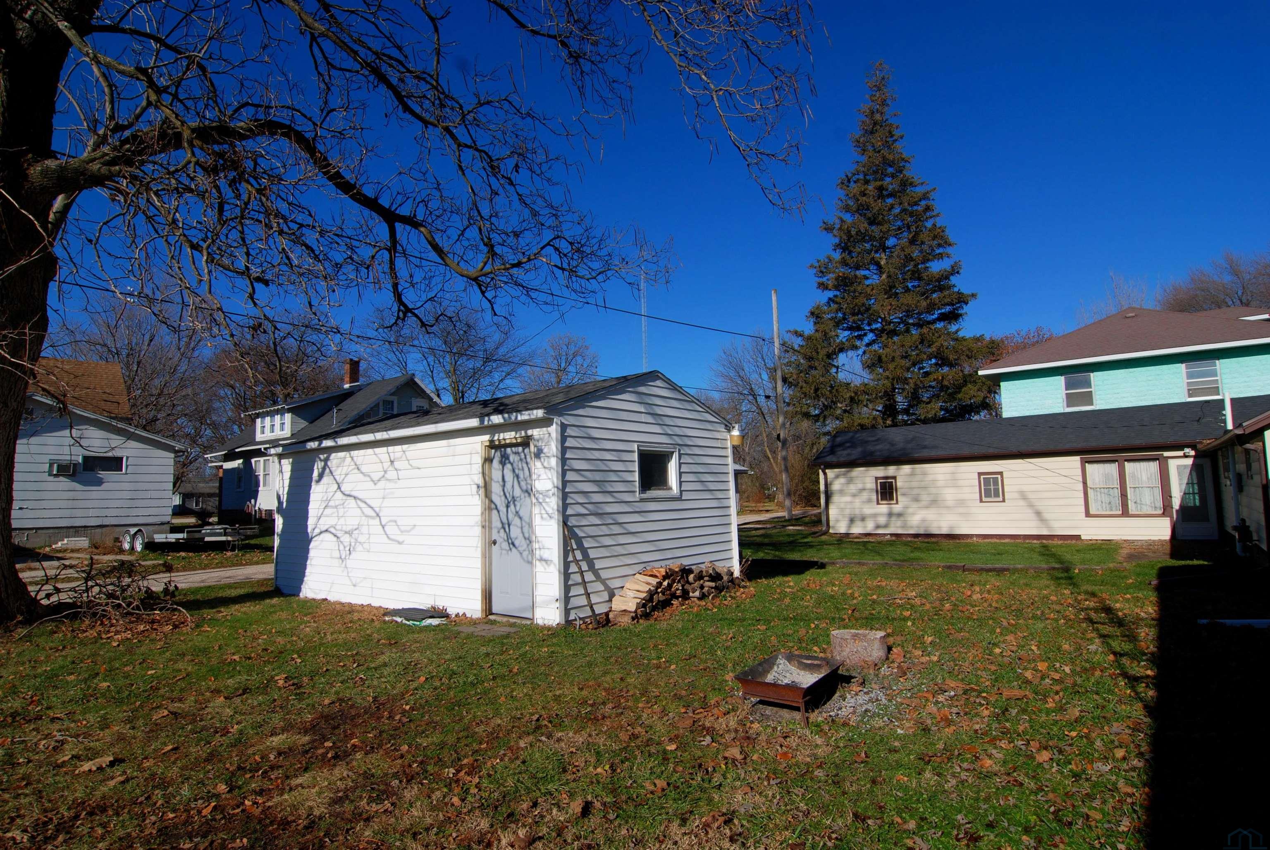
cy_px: 425
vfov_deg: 67.5
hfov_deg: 89.9
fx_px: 636
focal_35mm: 18
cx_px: 635
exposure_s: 1/320
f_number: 9
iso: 100
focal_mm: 12
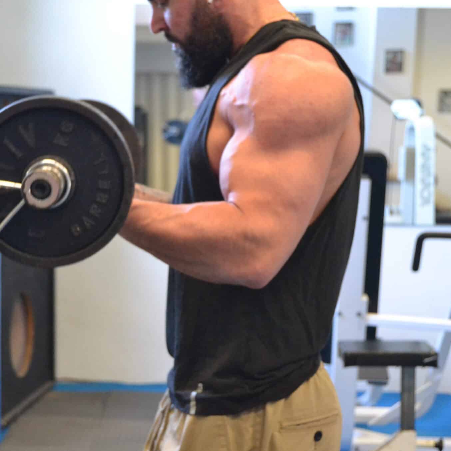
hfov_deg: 21.2
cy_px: 225
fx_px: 1194
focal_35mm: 81
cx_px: 123
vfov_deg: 21.4
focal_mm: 42
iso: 3200
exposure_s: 1/30
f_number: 5
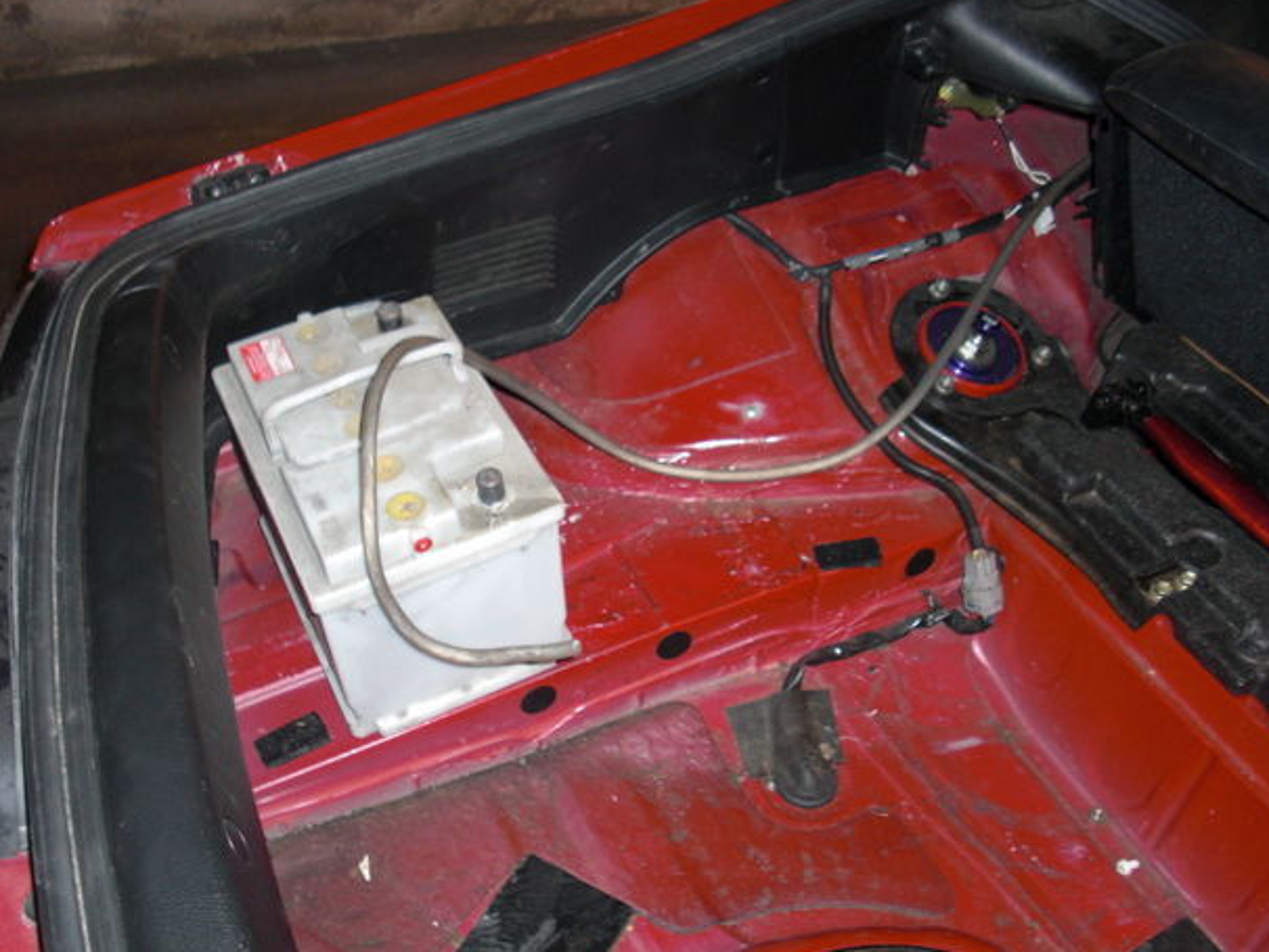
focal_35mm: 38
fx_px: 1394
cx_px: 620
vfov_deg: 37.7
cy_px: 490
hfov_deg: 49.0
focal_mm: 6.3
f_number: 2.8
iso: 200
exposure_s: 1/60
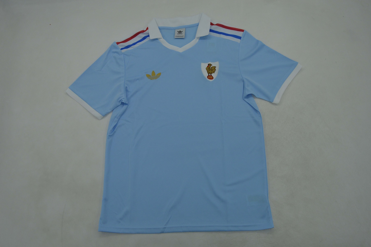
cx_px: 186
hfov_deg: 57.3
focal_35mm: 33
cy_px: 124
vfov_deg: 39.9
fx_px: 340
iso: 400
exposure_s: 1/200
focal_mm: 22
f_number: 13
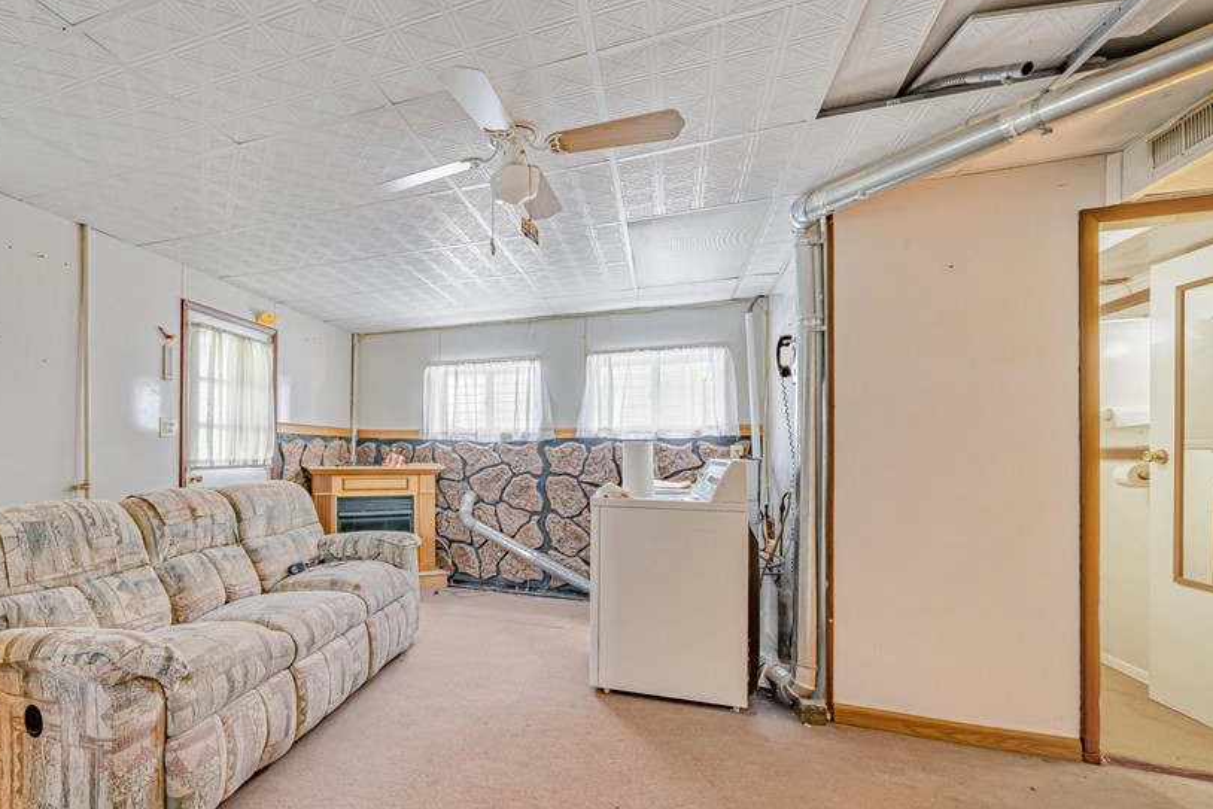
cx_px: 429
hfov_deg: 94.0
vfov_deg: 73.6
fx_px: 539
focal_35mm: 16
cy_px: 443
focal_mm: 12
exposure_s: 1/2.5
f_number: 11
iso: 50
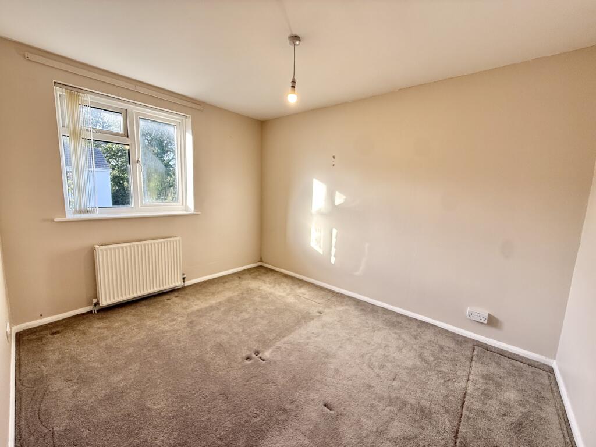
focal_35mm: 14
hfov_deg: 102.1
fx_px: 241
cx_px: 298
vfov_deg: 85.7
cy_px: 224
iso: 80
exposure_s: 1/99
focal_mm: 2.22
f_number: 2.2
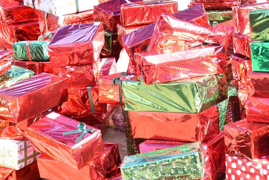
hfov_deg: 16.3
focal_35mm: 123
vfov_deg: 11.0
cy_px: -1
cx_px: 266
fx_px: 919
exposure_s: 1/125
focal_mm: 40
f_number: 6.3
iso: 250
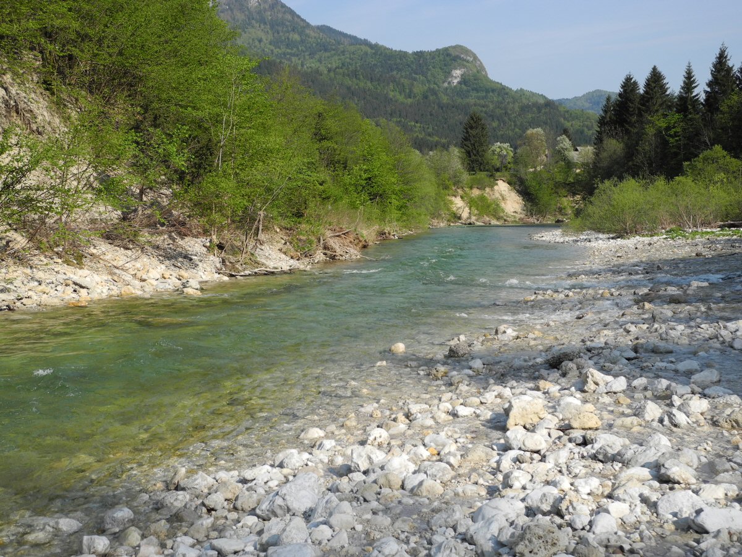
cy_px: 278
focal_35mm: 45
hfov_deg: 42.1
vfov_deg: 32.2
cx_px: 371
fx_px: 965
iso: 100
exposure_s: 1/880
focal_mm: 9.7
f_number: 3.5
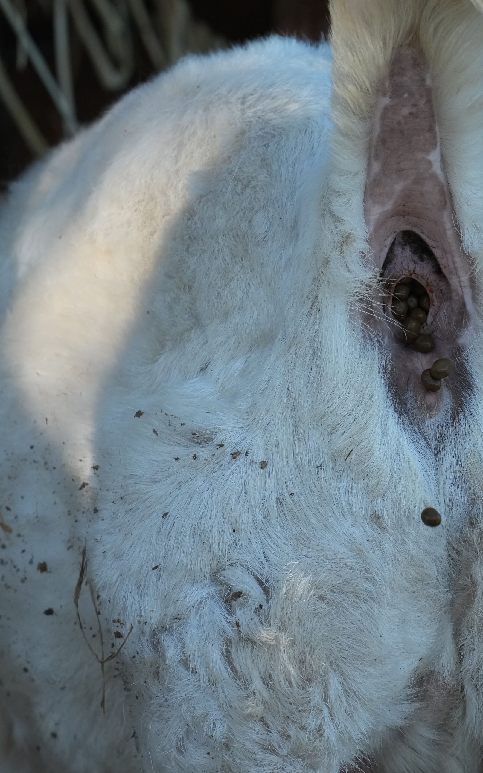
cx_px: 386
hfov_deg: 1.4
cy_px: 387
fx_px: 19689
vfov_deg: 2.2
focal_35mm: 935
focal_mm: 600
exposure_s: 1/1250
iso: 1600
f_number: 5.6
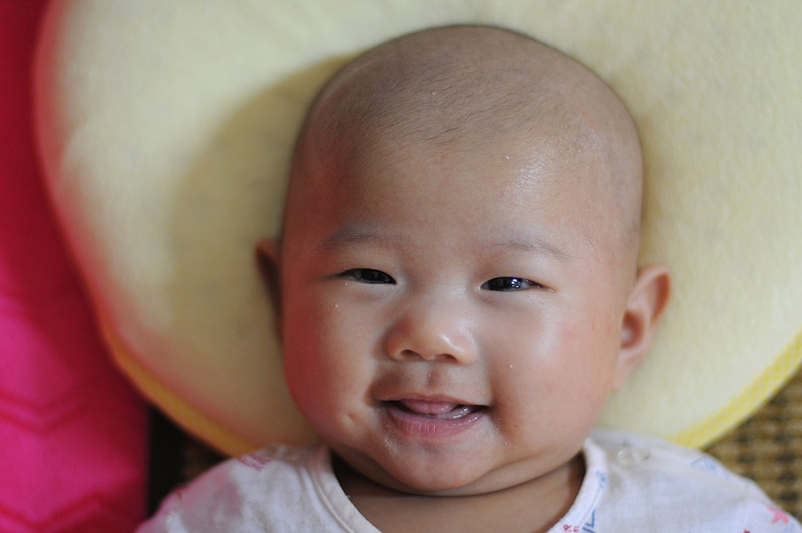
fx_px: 1669
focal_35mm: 75
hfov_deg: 27.0
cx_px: 401
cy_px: 266
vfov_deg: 18.1
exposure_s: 1/50
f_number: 1.4
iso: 400
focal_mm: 50
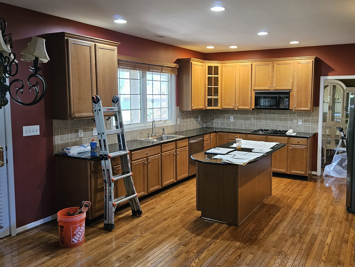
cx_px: 210
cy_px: 119
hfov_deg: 58.0
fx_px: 318
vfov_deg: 45.4
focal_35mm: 31
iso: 500
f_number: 1.8
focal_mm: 5.4
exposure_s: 1/60
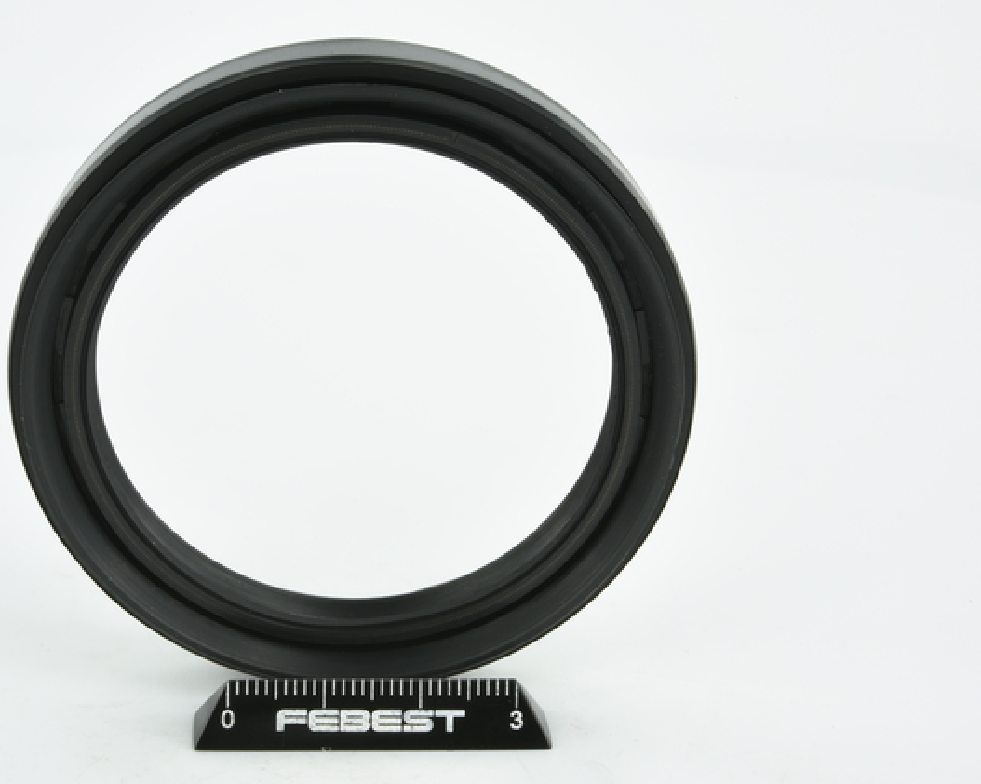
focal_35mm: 77
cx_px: 356
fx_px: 2234
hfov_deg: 24.7
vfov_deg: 19.9
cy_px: 439
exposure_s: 1/2
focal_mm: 60
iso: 64
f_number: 32
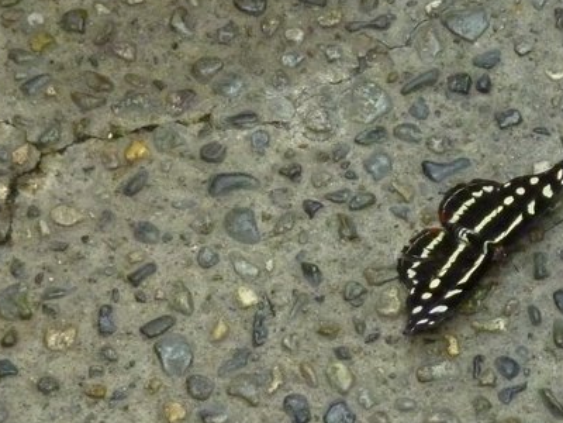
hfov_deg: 6.9
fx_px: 4652
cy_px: 248
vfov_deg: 5.2
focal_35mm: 286
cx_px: 477
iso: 800
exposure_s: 1/160
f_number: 4.4
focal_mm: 19.5
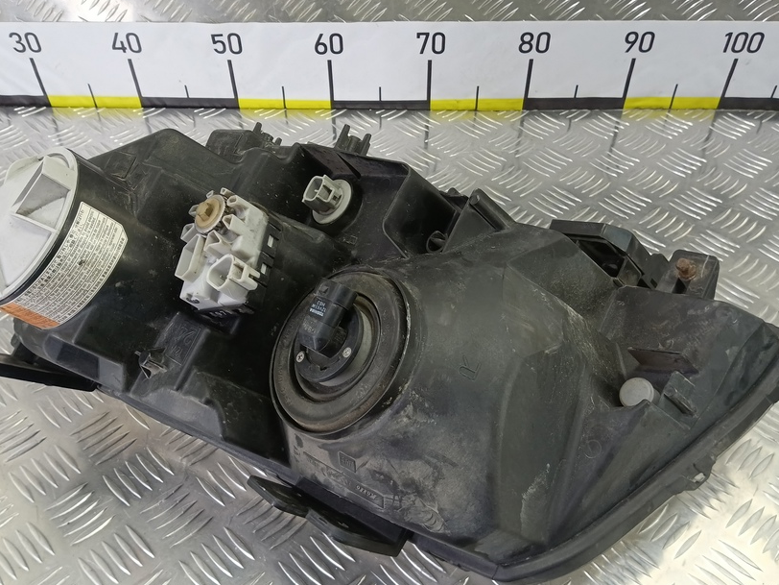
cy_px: 320
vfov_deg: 48.2
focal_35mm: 29
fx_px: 653
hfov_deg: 61.7
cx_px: 383
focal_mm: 4.11
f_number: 1.6
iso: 195
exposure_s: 1/50
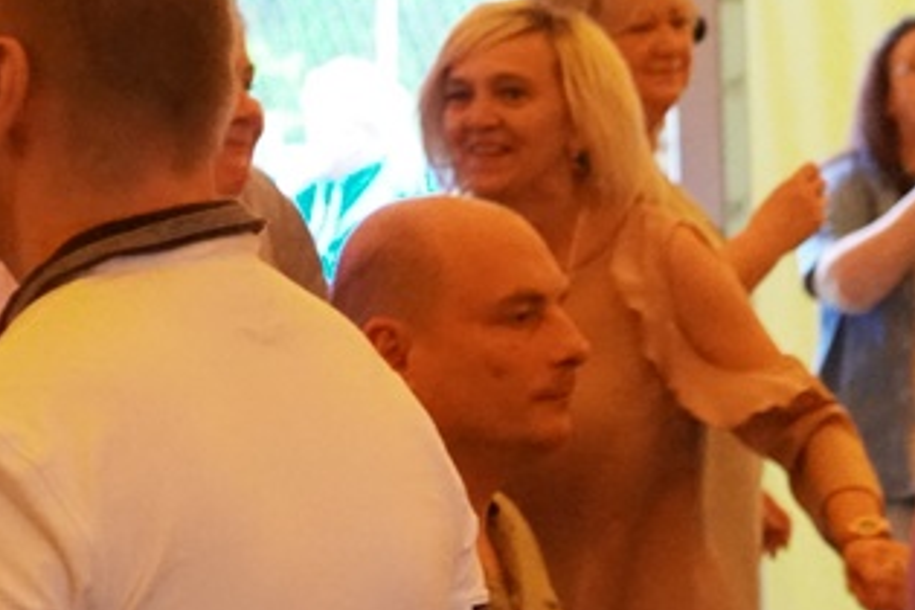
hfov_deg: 6.0
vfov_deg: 4.0
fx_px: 8641
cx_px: 921
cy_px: 575
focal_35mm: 340
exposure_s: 1/125
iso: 6400
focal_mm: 70
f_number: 5
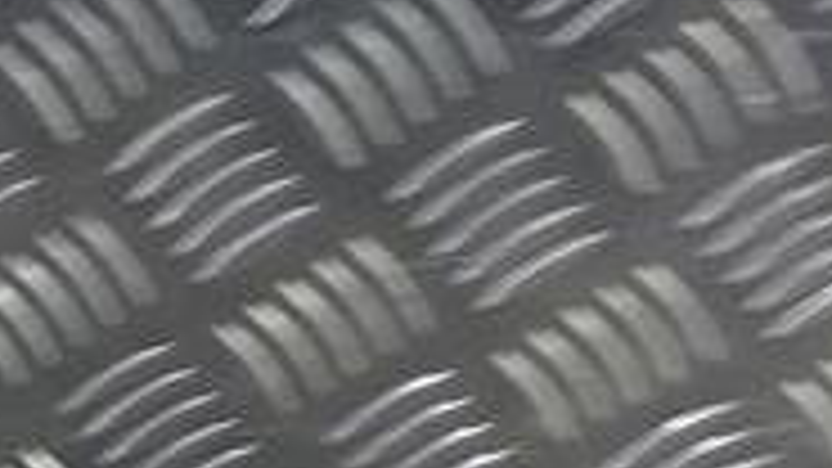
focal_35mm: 151
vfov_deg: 7.4
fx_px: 3331
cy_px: 1224
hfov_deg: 12.2
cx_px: -976
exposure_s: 1/50
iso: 100
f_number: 1.8
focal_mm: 4.6
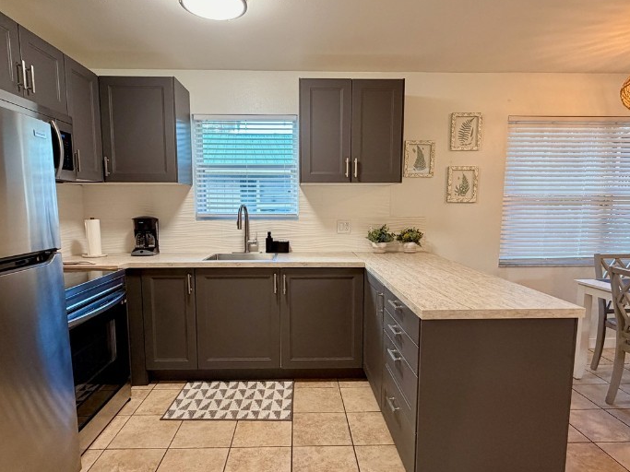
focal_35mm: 21
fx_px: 382
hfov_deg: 79.0
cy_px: 253
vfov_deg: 63.4
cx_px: 308
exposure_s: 1/60
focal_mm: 2.22
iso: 250
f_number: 2.2
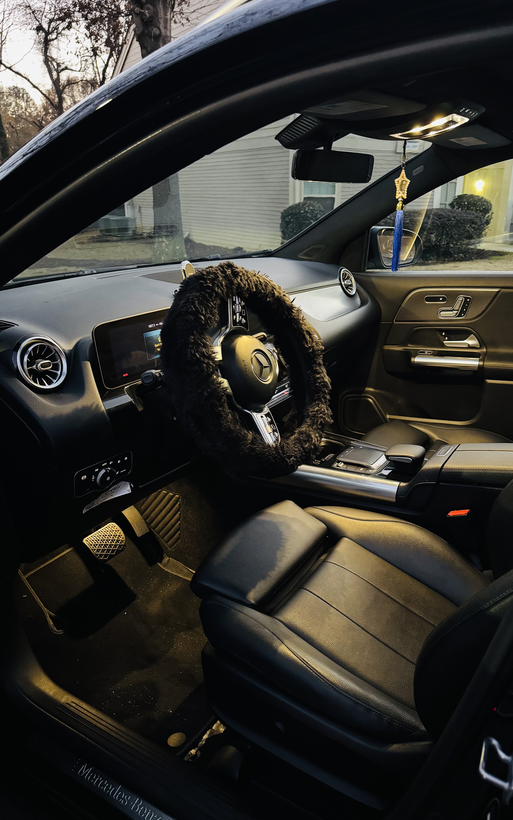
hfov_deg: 47.5
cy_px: 406
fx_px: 582
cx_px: 286
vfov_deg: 70.4
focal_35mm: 26
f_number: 1.78
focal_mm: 6.76
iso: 1600
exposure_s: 1/30
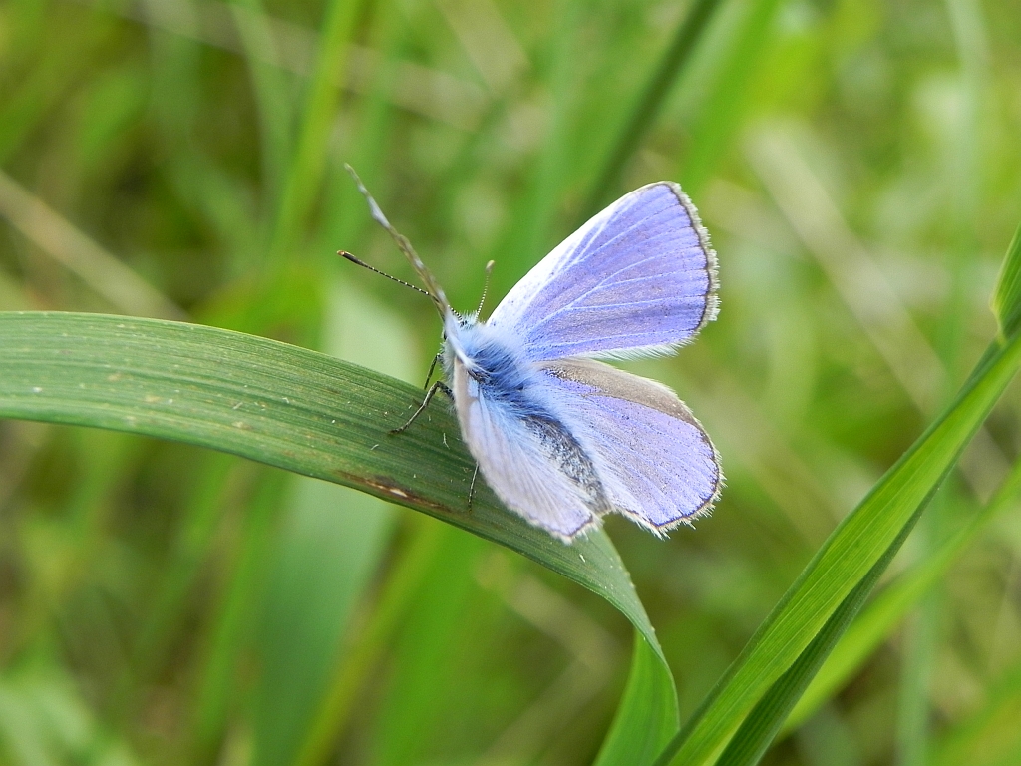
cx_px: 510
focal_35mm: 85
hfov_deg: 23.0
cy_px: 383
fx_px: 2507
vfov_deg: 17.4
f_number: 4
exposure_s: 1/145
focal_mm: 15.1
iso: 160
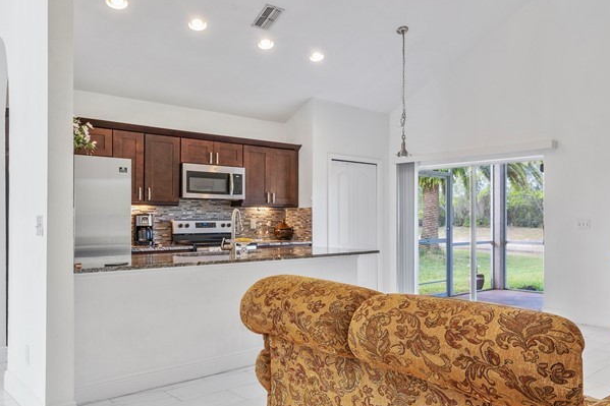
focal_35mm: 29
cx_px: 440
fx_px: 491
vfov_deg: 44.8
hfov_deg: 60.9
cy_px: 228
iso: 250
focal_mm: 16
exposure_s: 1/1.67
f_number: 10
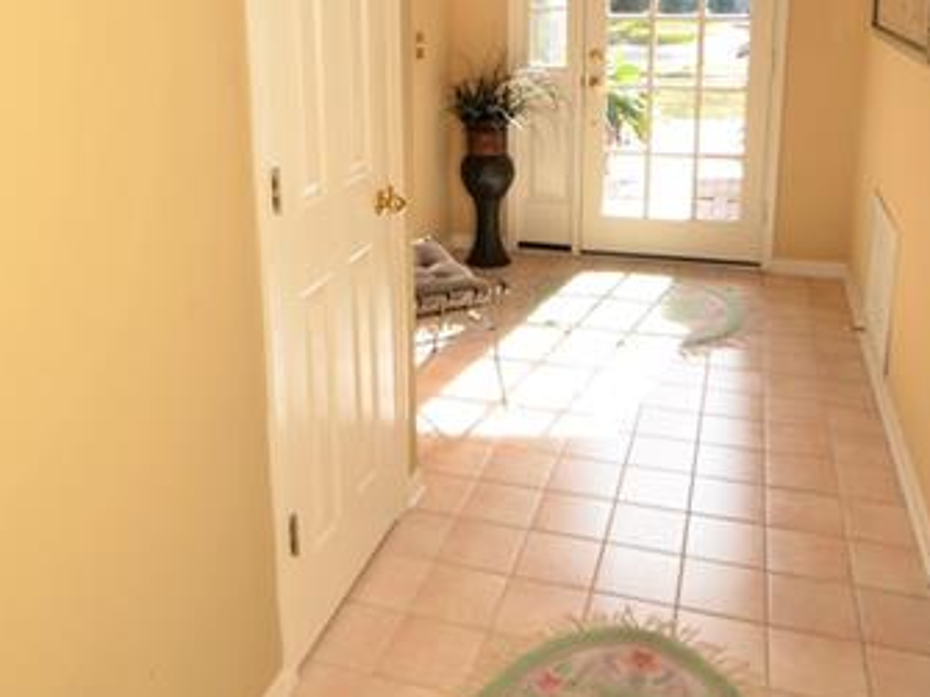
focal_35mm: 33
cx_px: 477
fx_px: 886
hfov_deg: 55.4
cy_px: 197
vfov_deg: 42.0
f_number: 4.5
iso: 100
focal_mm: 10
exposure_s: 1/80
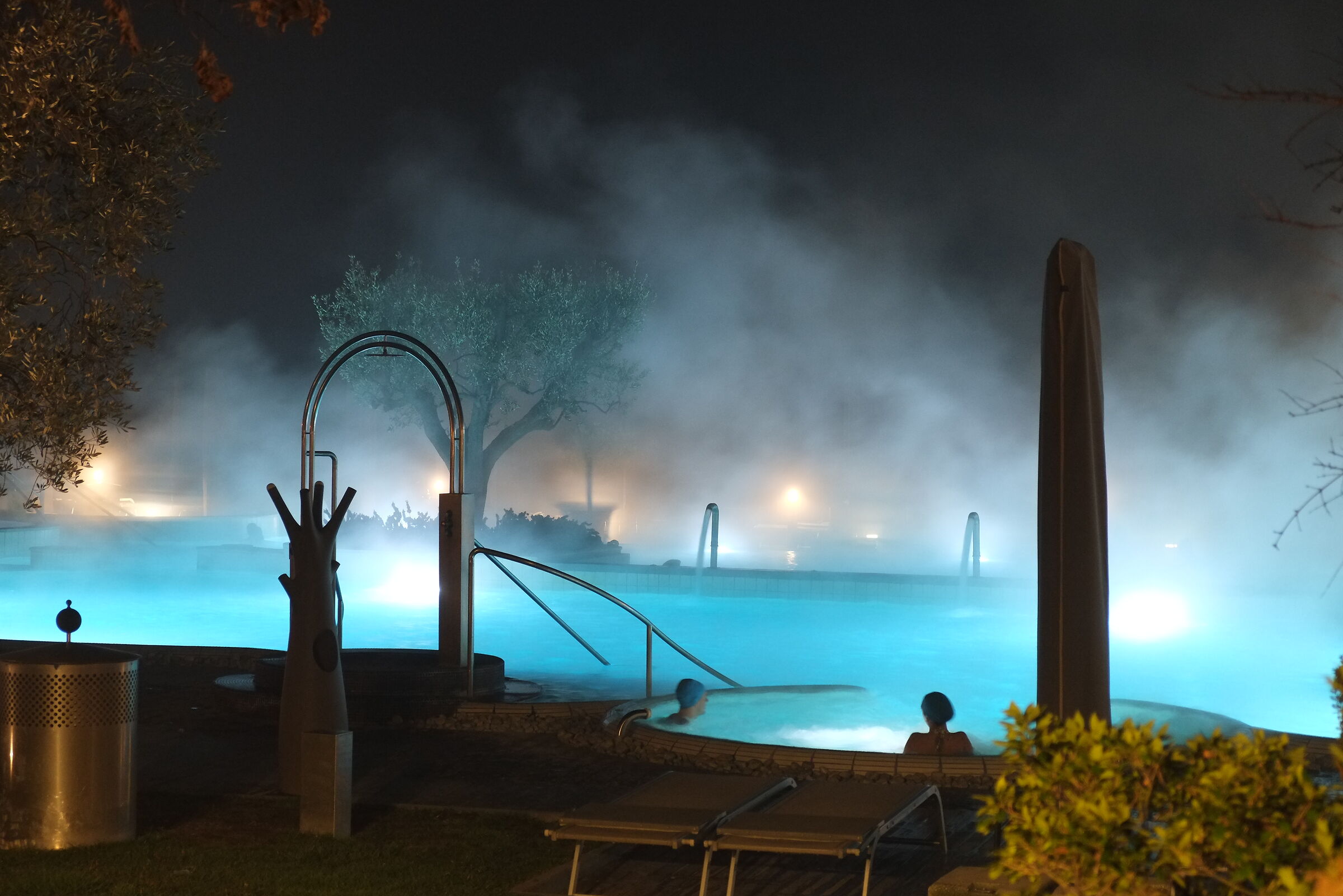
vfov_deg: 20.3
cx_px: 672
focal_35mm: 67
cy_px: 448
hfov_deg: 30.1
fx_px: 2499
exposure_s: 1/4
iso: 1600
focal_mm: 44.4
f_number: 4
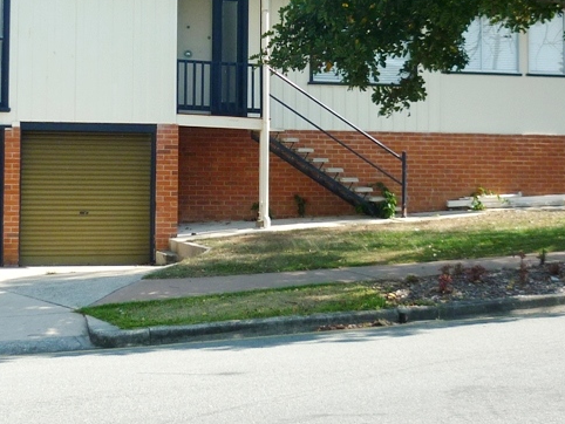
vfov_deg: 20.0
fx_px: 1192
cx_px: 205
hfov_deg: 26.6
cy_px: 111
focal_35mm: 73
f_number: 2.8
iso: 100
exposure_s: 1/640
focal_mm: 5.5
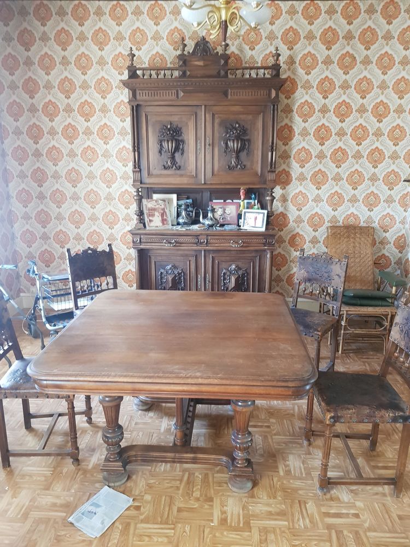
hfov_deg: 53.1
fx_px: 411
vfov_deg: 67.3
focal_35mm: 26
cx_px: 205
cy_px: 274
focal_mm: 4.3
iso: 250
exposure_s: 1/17
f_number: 1.7
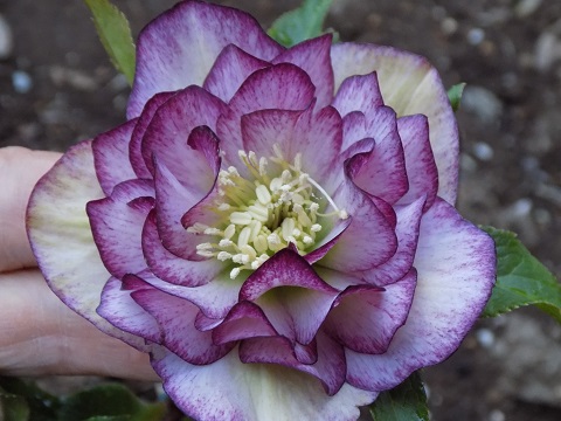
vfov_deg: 22.6
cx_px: 280
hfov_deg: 29.8
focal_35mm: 65
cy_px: 210
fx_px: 1053
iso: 400
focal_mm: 11.5
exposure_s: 1/25
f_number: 4.1
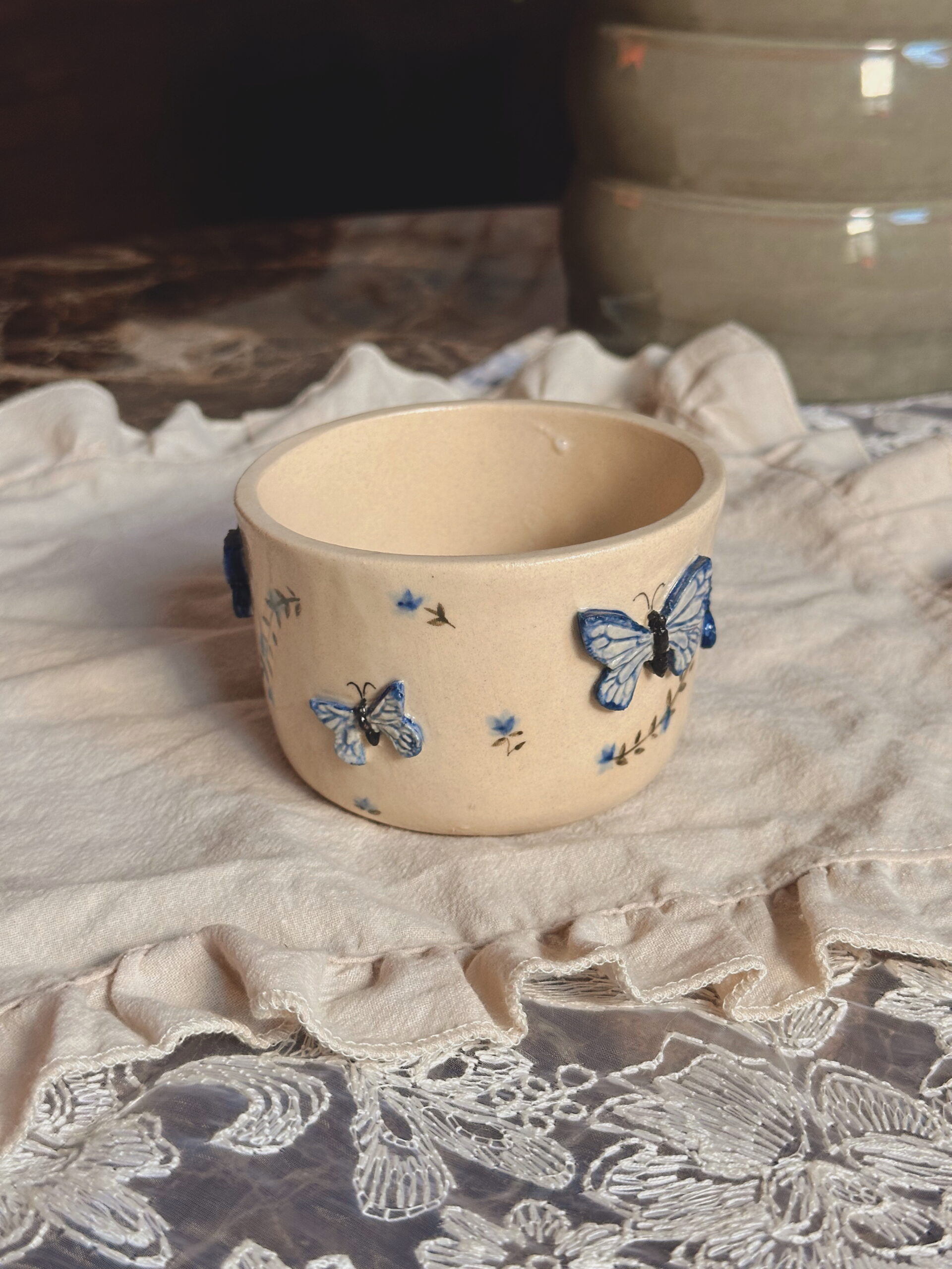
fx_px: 1760
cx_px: 476
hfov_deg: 30.3
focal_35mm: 48
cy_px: 634
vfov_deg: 39.7
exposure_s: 1/83
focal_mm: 6.86
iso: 80
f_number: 1.78
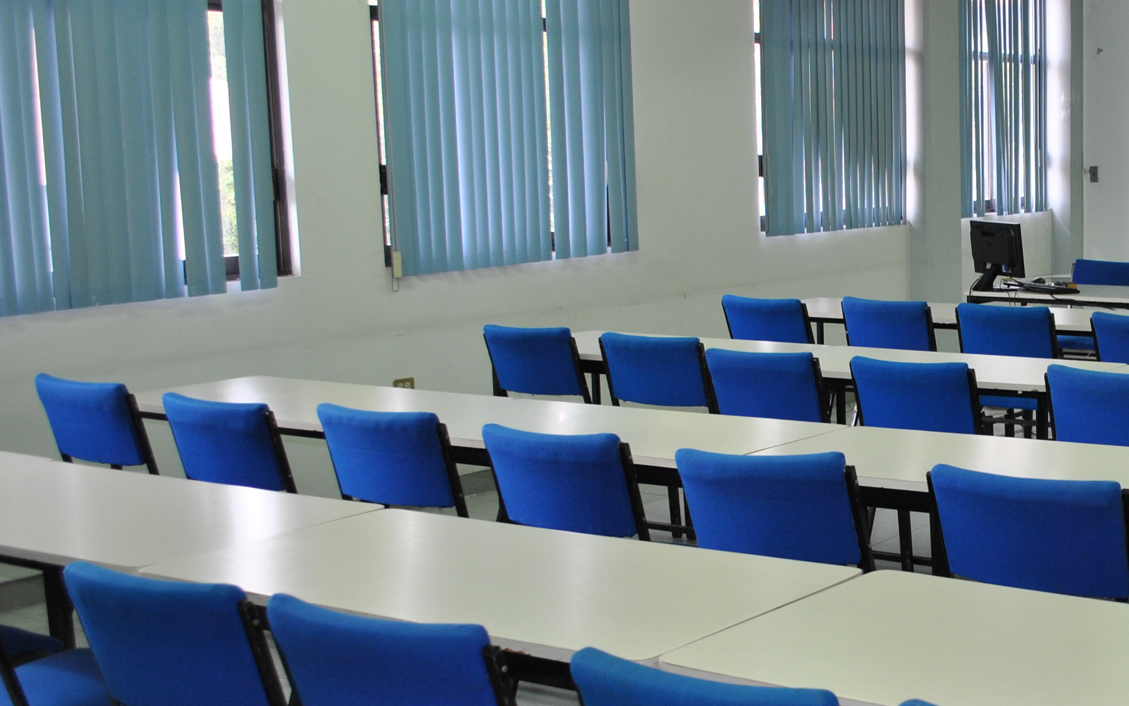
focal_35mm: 53
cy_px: 437
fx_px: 1631
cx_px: 991
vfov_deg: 24.4
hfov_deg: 36.1
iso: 200
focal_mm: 18
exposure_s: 1/40
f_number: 3.5
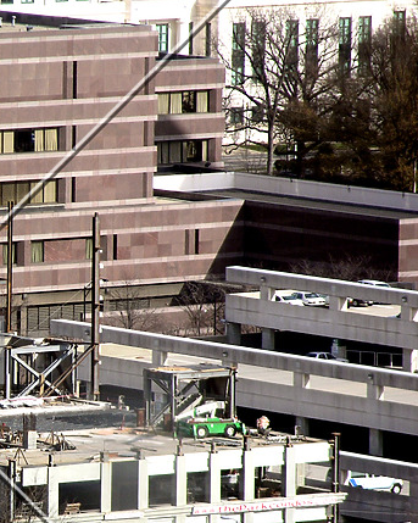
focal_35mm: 573
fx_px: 8864
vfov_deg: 3.4
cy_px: 350
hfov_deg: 2.7
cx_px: -123
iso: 50
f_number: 4.2
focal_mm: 71.2
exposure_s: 1/74.7
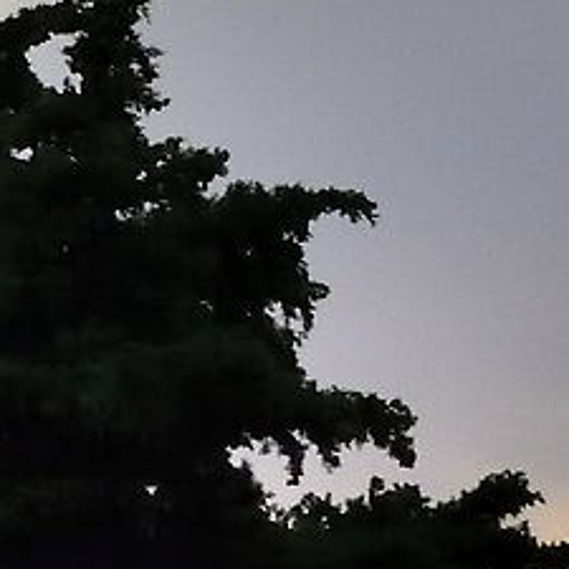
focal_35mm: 597
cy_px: 723
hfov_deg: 2.9
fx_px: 11102
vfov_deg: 2.9
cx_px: -1588
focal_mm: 44
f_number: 8
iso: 1600
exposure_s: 1/1000
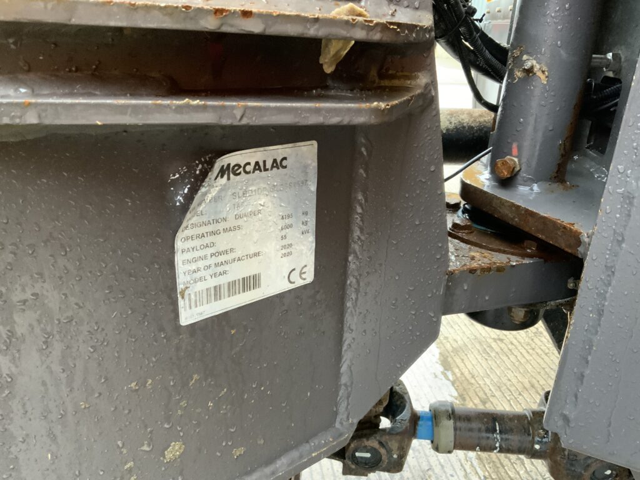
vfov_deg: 48.2
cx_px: 320
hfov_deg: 61.7
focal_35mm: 29
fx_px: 536
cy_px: 240
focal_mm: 3
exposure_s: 1/60
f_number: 1.8
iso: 250
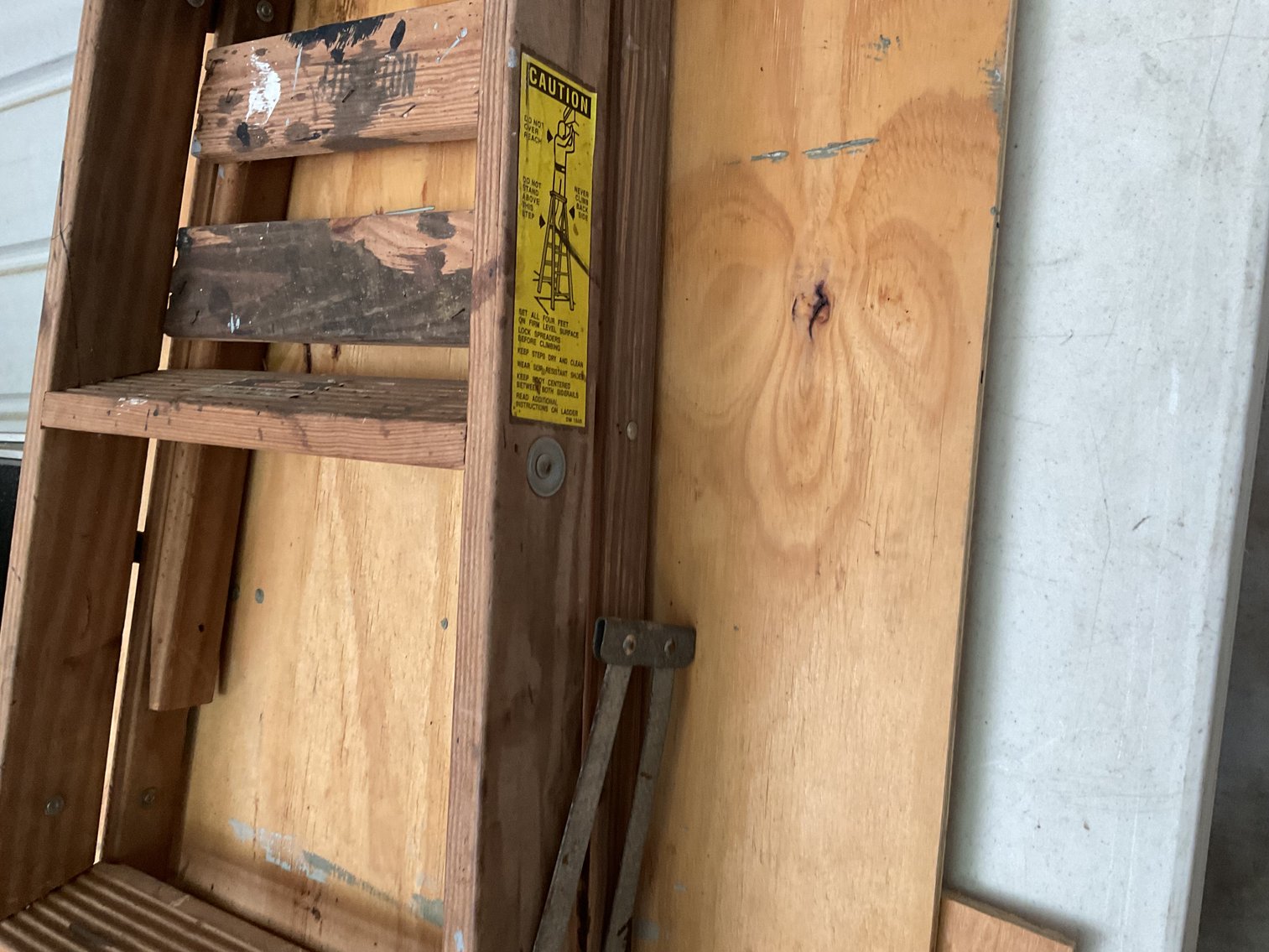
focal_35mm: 29
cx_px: 634
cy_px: 476
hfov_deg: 61.7
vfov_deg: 48.2
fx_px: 1063
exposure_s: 1/60
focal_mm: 3
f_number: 1.8
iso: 125
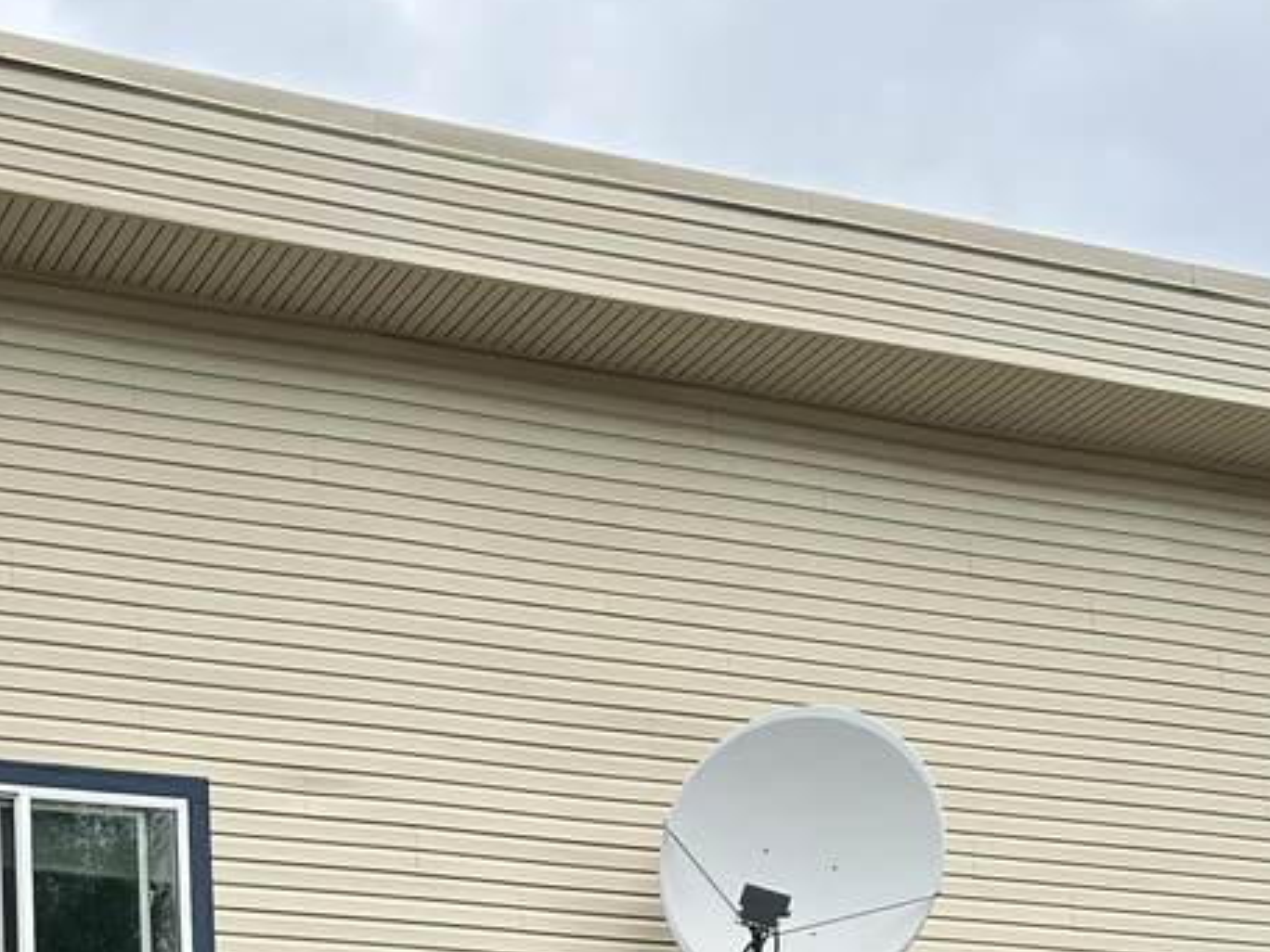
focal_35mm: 73
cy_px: 1139
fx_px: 2678
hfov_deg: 26.0
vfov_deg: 19.1
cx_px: 192
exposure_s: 1/1412
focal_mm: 5.7
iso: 50
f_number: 1.5
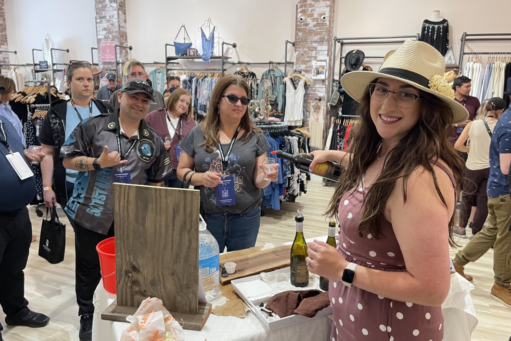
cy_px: 172
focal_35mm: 28
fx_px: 397
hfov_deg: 65.5
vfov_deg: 46.4
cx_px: 255
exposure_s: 1/60
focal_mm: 5.1
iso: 200
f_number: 1.6
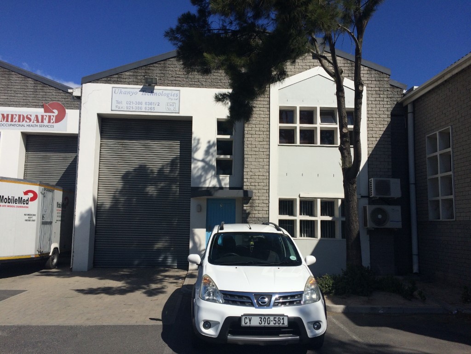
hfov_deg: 61.7
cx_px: 236
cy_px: 177
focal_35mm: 29
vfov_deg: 48.2
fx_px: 395
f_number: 2.2
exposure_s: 1/5128
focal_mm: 4.15
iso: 32
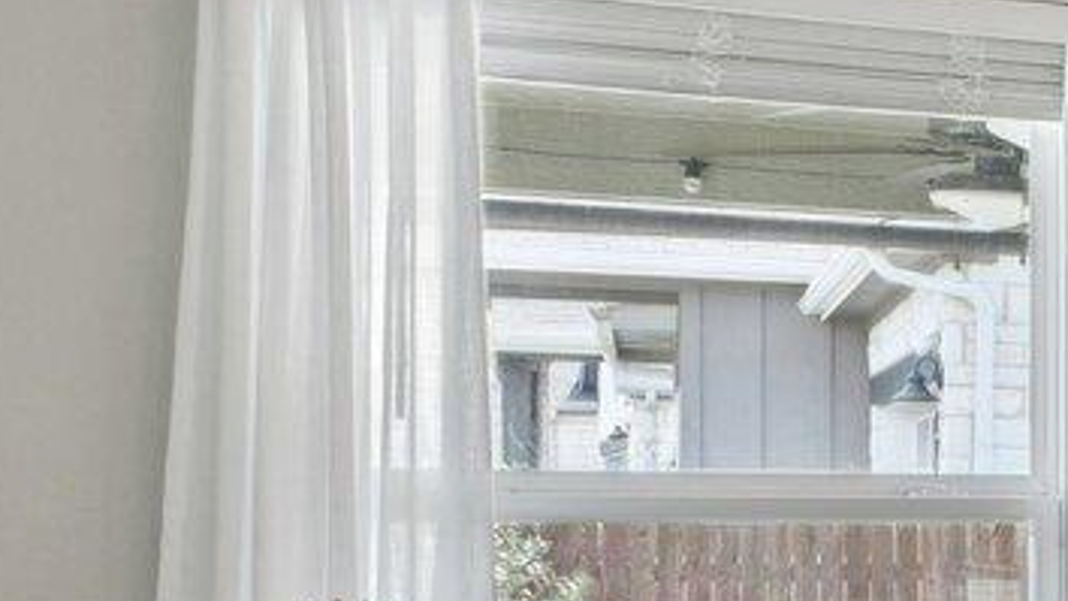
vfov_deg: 13.2
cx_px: 2634
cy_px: 527
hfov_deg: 14.3
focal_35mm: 91
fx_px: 2577
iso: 320
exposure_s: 1/15
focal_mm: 15
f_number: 6.7
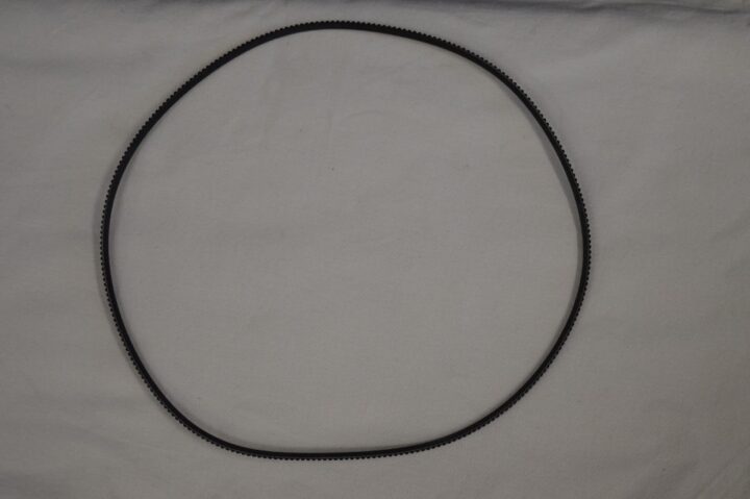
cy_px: 250
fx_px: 1249
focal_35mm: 60
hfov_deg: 33.4
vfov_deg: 22.6
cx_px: 375
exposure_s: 1/30
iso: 400
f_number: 5
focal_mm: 40
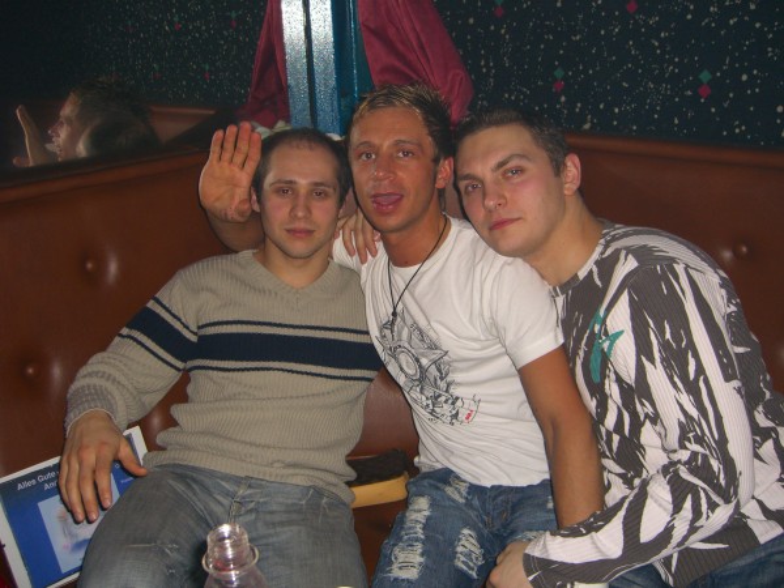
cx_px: 392
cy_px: 294
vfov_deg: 37.7
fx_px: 861
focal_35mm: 38
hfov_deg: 49.0
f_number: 2.8
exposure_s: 1/60
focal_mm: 7.9
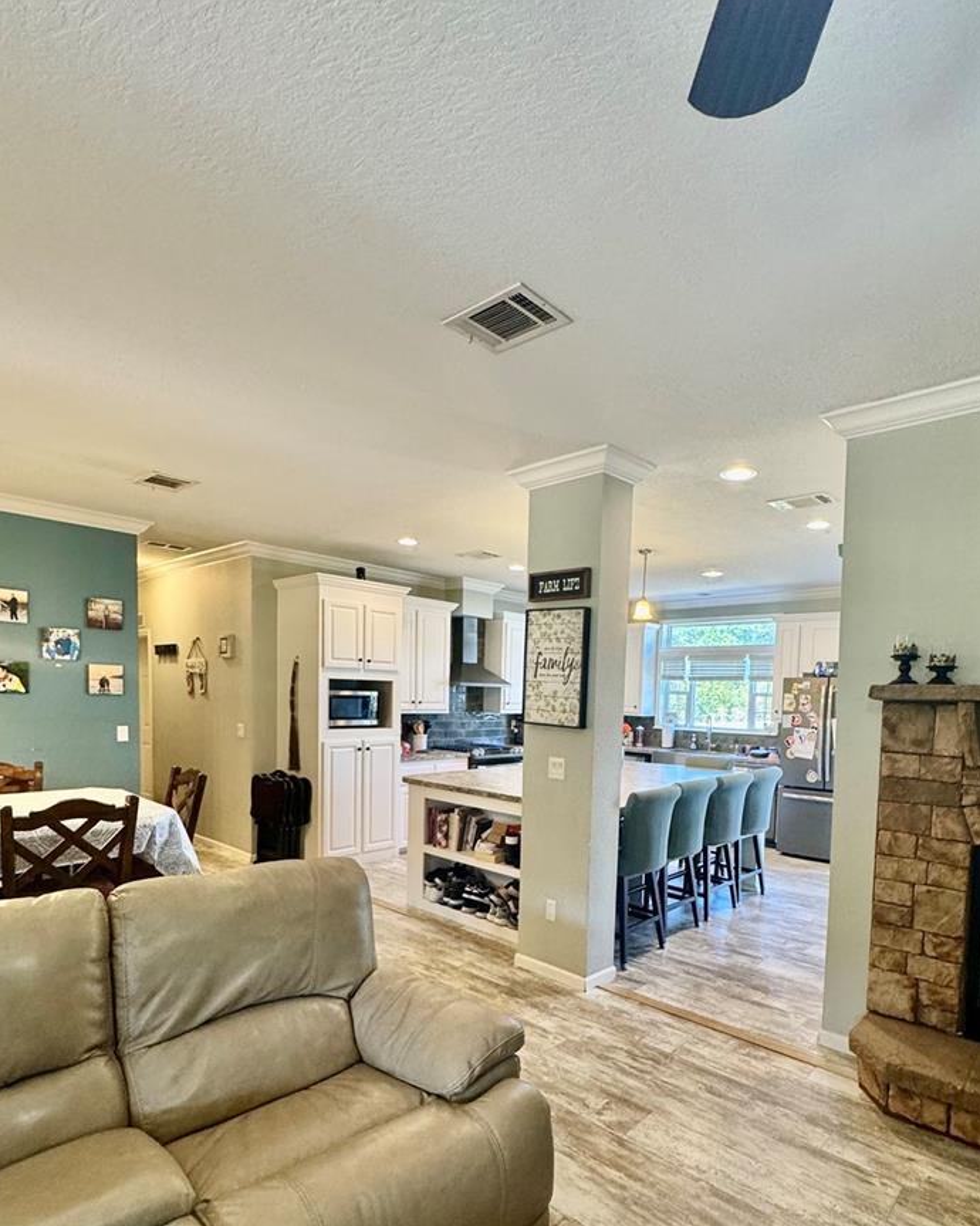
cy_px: 737
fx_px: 689
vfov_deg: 82.3
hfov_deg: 70.5
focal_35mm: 19
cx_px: 560
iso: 250
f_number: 2.2
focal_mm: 2.22
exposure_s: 1/120
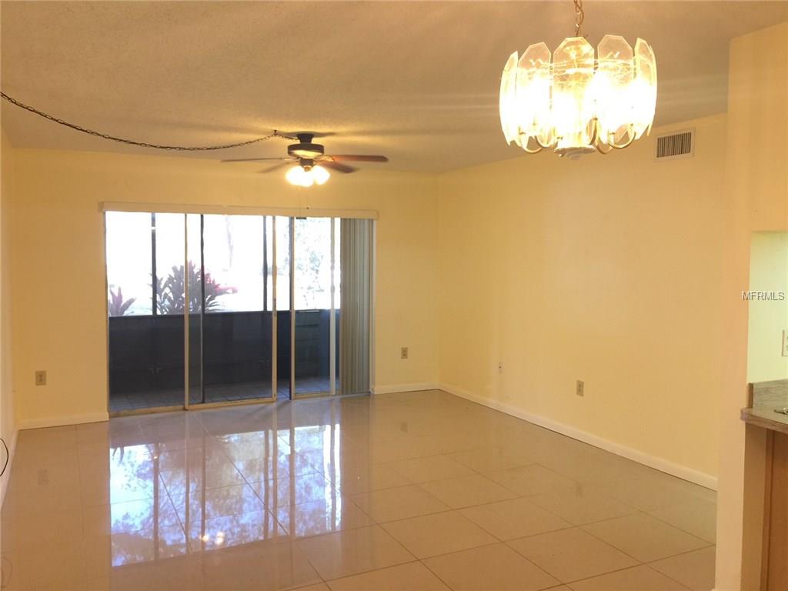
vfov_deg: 48.2
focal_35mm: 29
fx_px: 660
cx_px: 394
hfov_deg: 61.7
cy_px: 296
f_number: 2.2
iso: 50
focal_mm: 4.15
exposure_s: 1/15
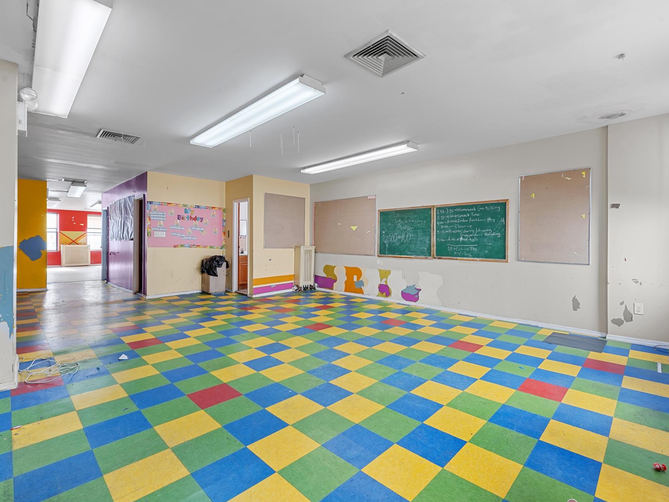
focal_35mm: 16
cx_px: 357
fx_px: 309
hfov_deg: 94.4
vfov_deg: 78.1
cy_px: 249
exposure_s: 1/1.25
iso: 250
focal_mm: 14
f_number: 10
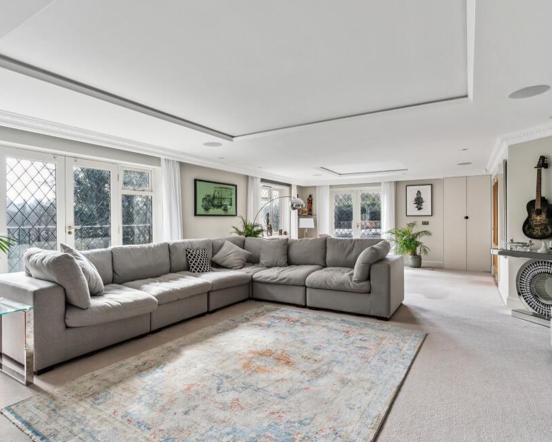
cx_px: 266
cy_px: 229
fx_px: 310
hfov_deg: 83.3
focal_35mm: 19
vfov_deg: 70.8
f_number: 8
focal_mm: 16
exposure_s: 1/30
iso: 640
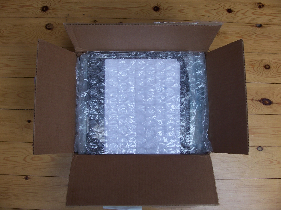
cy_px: 105
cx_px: 140
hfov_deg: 52.6
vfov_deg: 40.7
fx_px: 284
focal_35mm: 35
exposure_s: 1/45
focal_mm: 6
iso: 80
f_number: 2.8
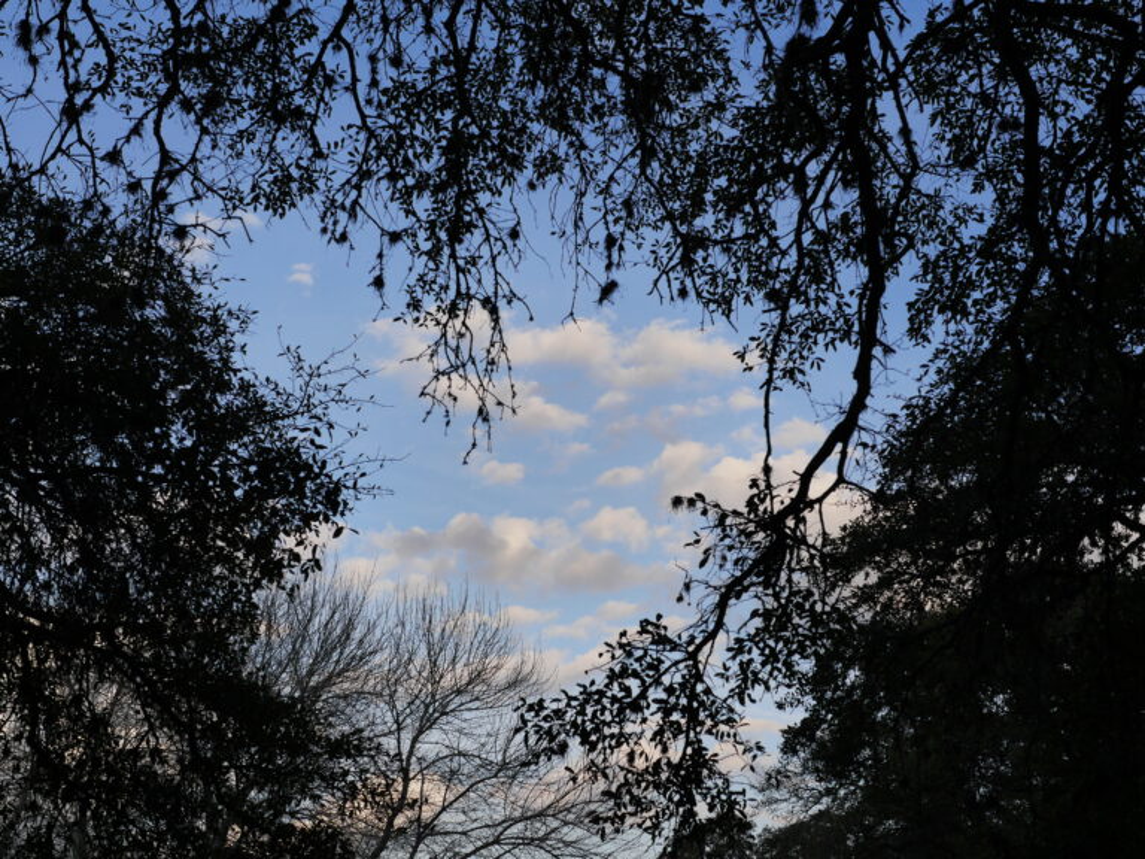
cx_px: 572
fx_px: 1654
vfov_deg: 29.1
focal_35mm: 50
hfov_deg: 38.2
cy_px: 430
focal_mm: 25
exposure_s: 1/1000
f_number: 4.5
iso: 200
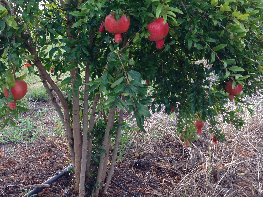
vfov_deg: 28.8
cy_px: 59
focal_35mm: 50
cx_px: 107
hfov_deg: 38.1
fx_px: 380
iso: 50
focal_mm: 4.13
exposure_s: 1/142
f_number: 2.4
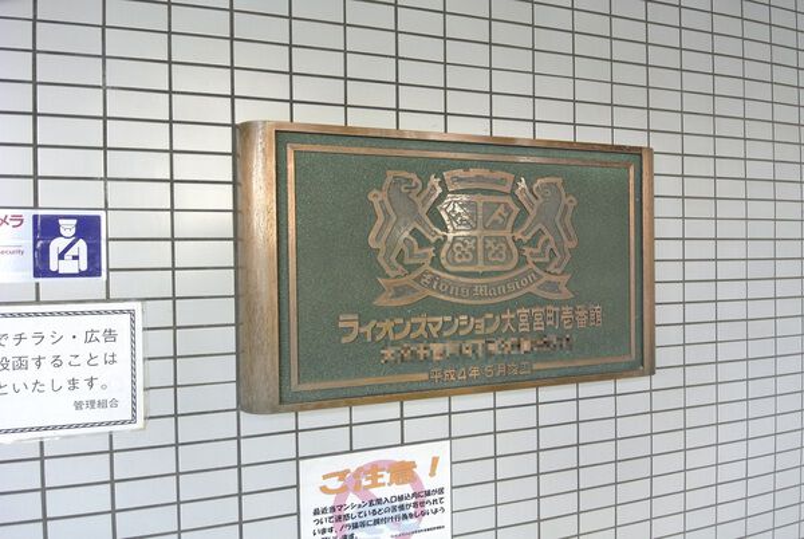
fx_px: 470
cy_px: 270
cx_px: 402
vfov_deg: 59.7
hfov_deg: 81.1
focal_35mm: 21
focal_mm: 8.1
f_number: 4
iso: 400
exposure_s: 1/40
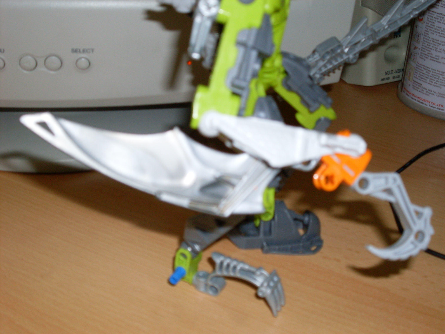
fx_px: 771
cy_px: 167
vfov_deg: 24.4
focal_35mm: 60
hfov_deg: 32.2
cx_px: 222
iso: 100
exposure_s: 1/45
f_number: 3.4
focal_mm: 9.9
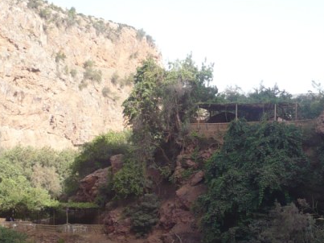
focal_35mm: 89
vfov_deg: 16.6
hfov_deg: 22.0
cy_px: 162
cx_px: 207
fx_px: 833
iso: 100
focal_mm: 5.8
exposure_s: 1/400
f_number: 2.8
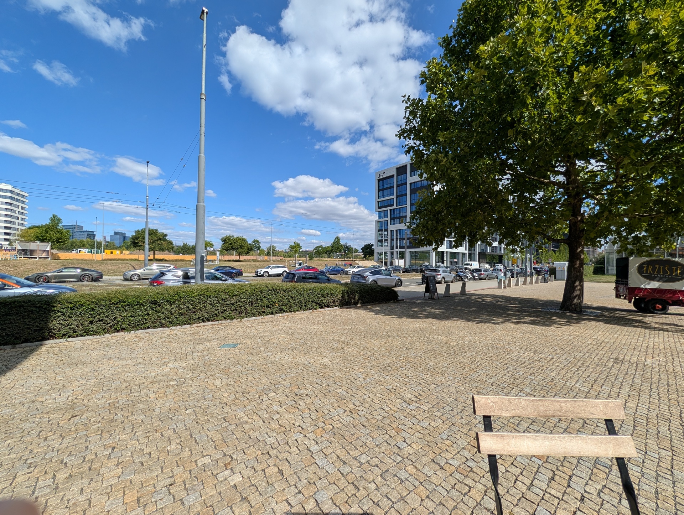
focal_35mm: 12
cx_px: 342
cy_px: 258
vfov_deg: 94.6
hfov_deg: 110.5
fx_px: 237
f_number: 1.7
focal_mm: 2.02
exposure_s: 1/3906
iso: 50
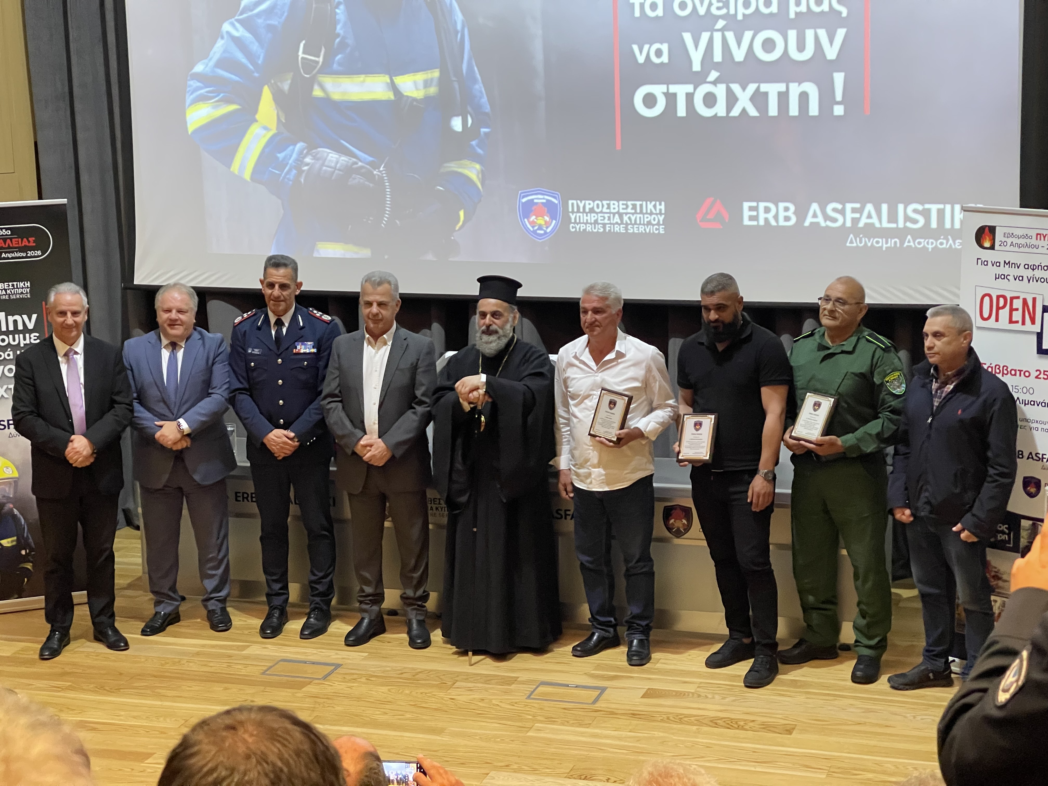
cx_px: 524
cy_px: 393
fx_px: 1938
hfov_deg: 30.3
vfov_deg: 22.9
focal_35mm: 64
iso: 640
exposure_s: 1/33
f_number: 2.2
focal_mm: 7.5
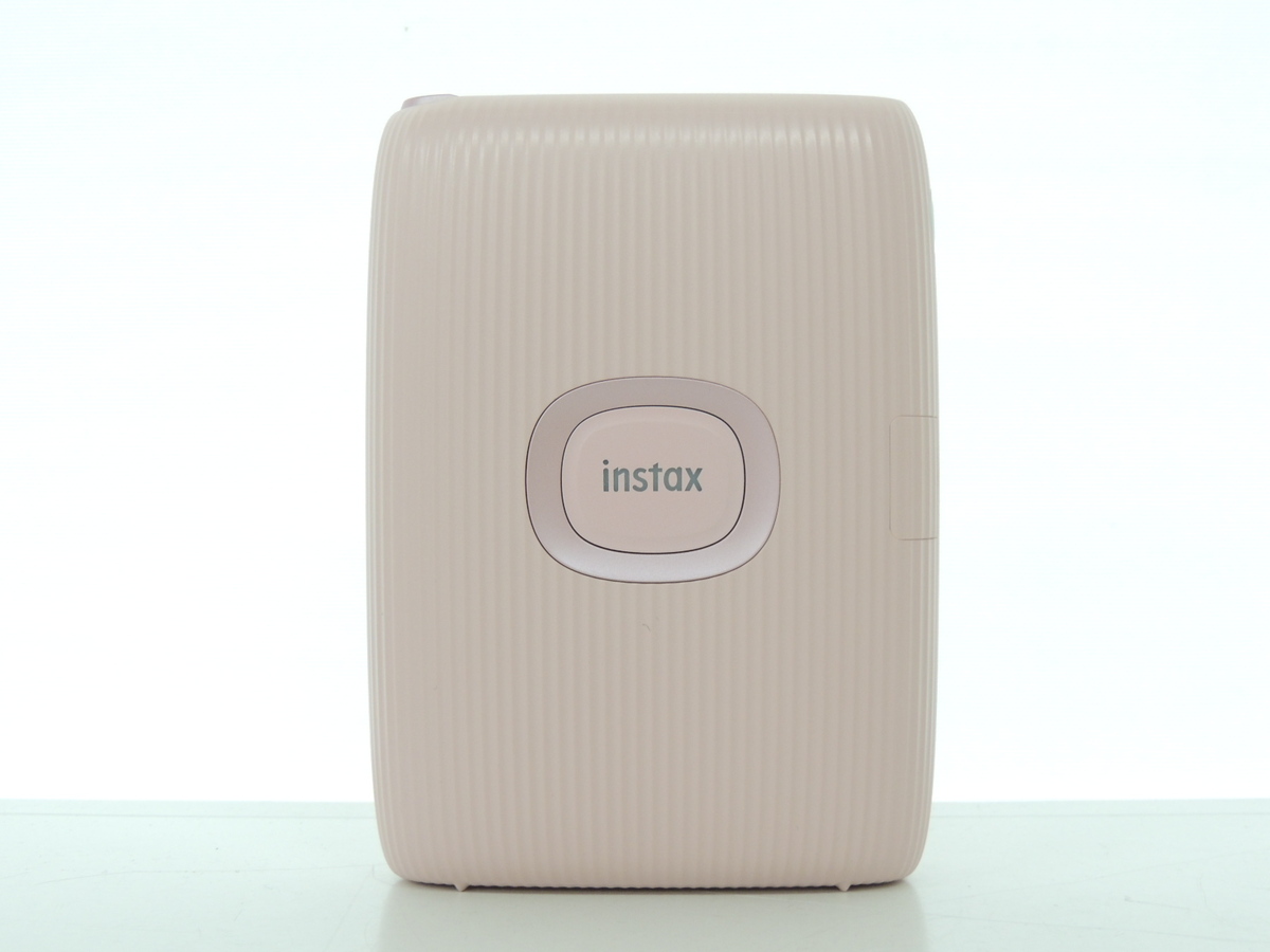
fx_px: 1724
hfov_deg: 40.4
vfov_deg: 30.9
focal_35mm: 47
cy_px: 476
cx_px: 635
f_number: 3.9
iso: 360
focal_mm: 8.3
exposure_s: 1/50
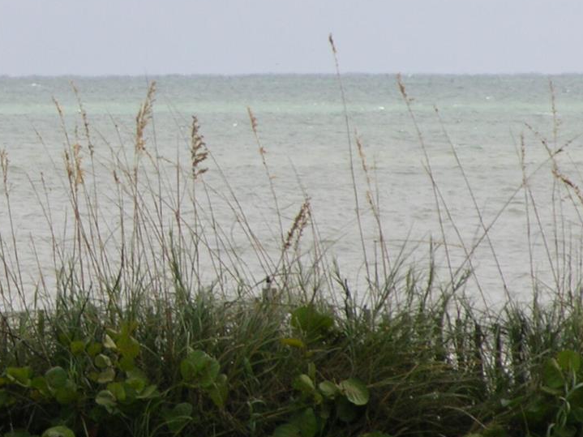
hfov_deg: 2.5
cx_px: -152
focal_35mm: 798
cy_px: 157
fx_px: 13438
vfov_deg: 1.9
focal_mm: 71.2
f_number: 5.3
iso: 50
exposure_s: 1/270
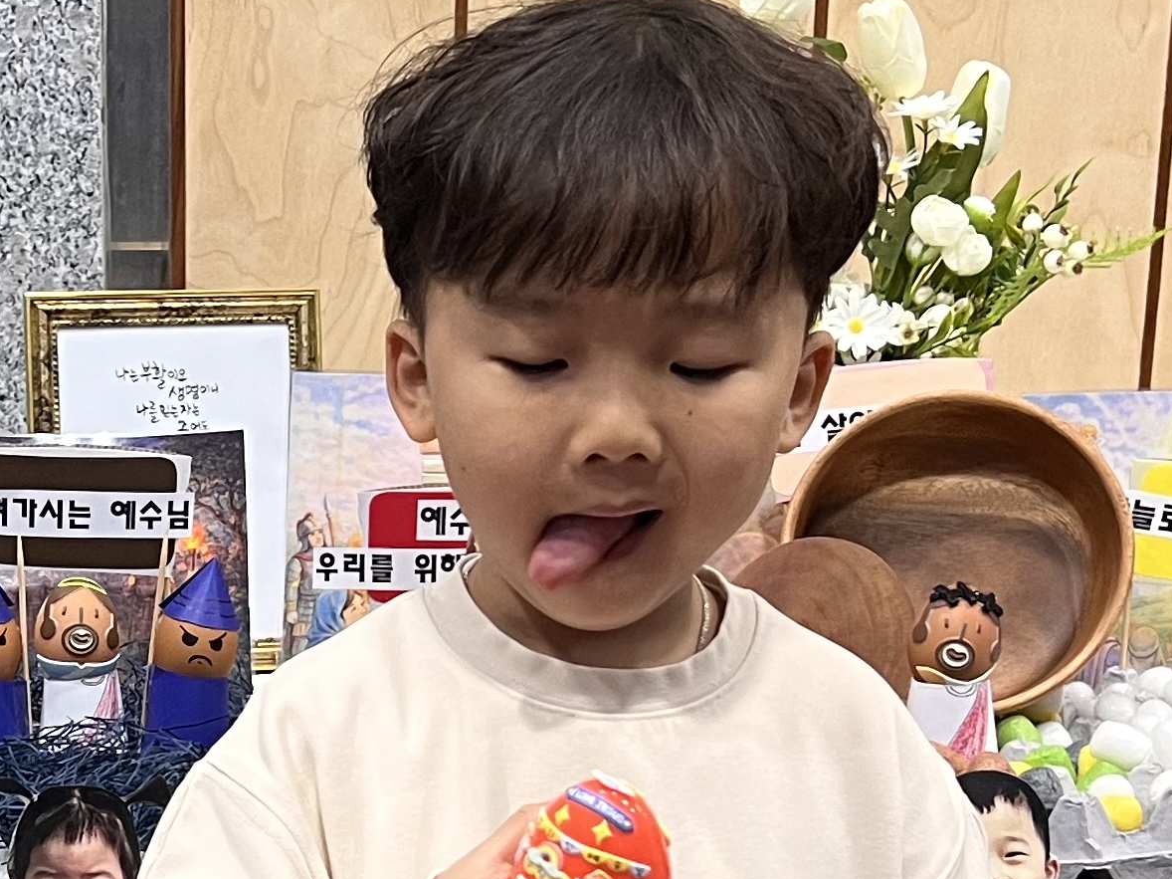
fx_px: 3013
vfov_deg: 16.2
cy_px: 908
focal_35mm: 89
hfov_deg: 21.5
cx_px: 125
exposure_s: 1/60
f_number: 1.5
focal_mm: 5.7
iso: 160
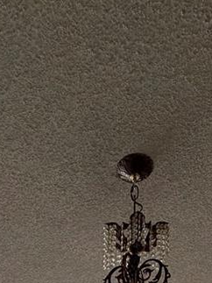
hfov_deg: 27.9
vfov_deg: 22.4
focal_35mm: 52
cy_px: 505
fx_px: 425
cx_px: 76
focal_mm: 2.22
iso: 200
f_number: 2.2
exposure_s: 1/120
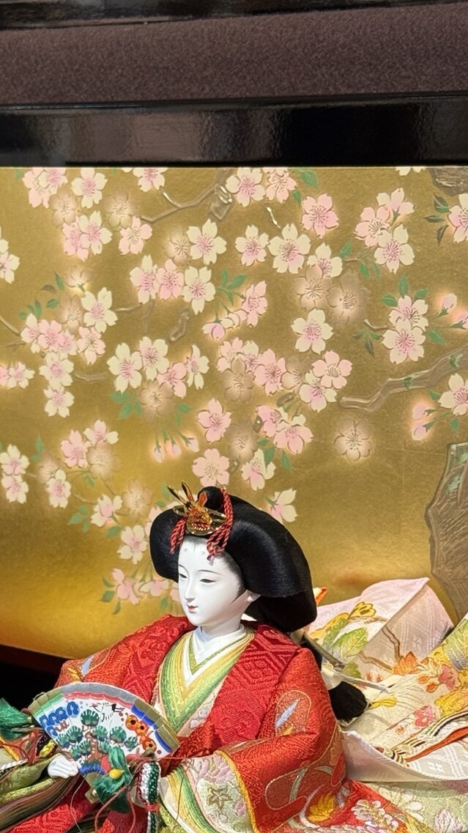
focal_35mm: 92
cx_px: -1
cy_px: 686
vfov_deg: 22.8
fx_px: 2031
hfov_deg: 13.0
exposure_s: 1/60
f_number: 1.78
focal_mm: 6.76
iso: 100
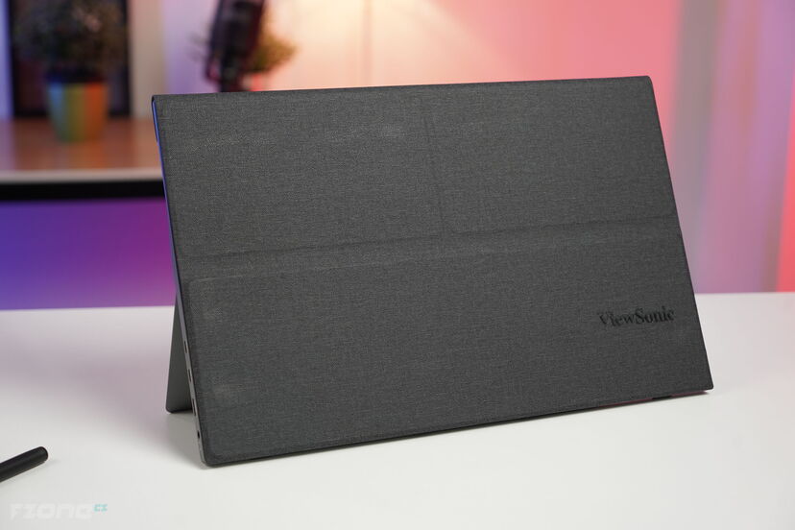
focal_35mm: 60
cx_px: 398
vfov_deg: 22.6
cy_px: 265
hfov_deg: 33.4
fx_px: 1325
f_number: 5
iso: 640
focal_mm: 60
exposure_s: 1/125
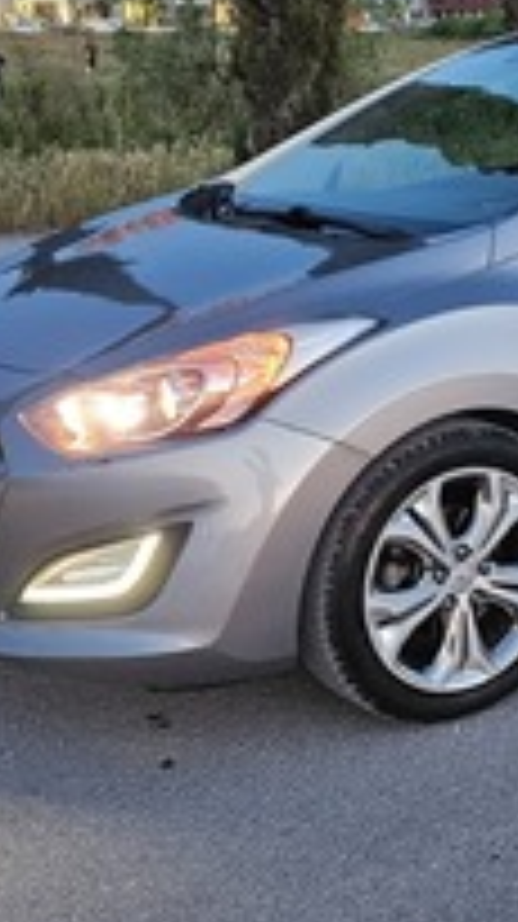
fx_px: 1077
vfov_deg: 46.4
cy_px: 508
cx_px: 572
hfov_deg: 25.1
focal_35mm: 44
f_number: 1.7
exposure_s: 1/25
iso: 500
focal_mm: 6.3
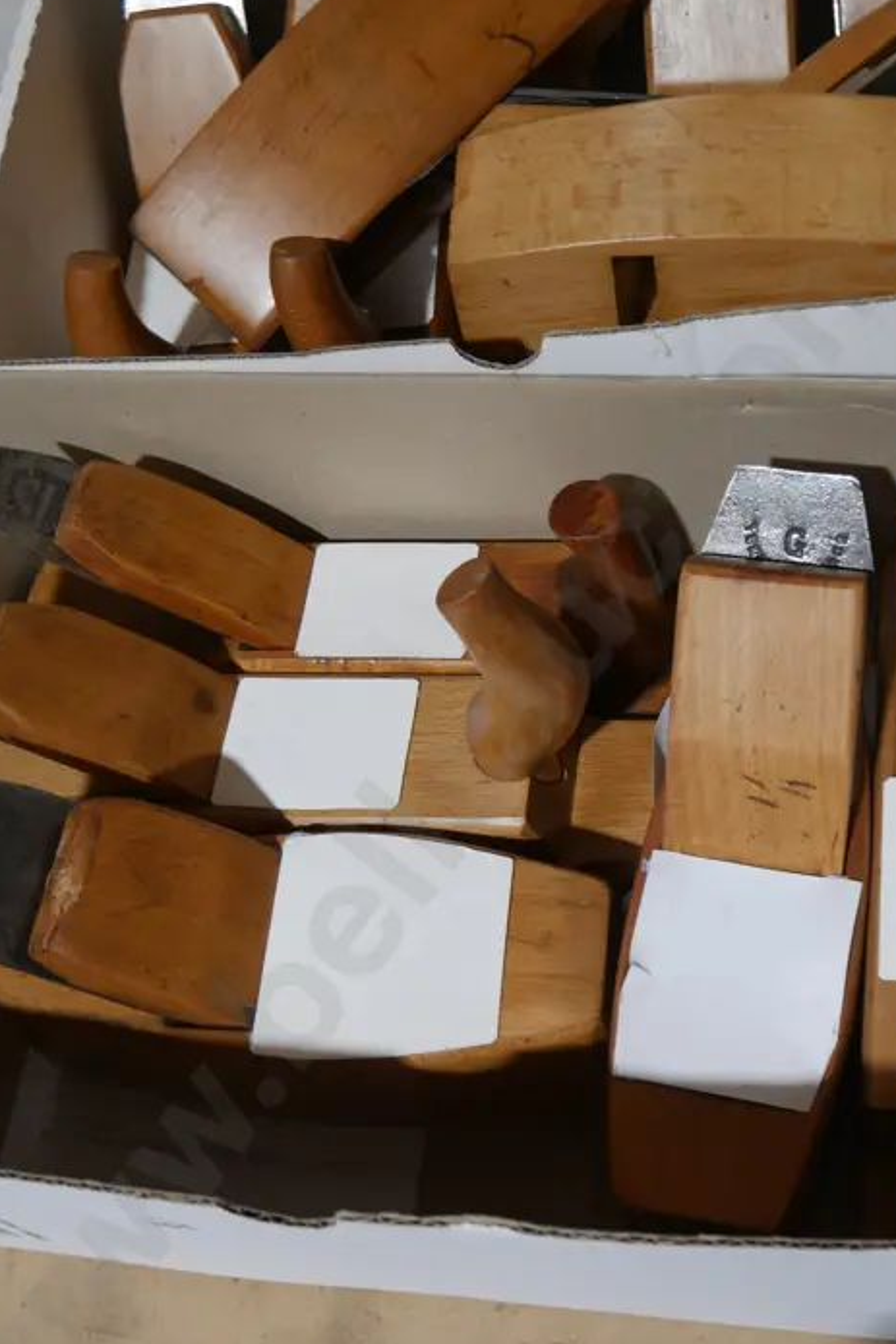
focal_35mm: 43
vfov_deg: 45.4
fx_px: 1604
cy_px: 620
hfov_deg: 31.0
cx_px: 585
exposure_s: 1/60
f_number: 3.5
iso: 320
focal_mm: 14
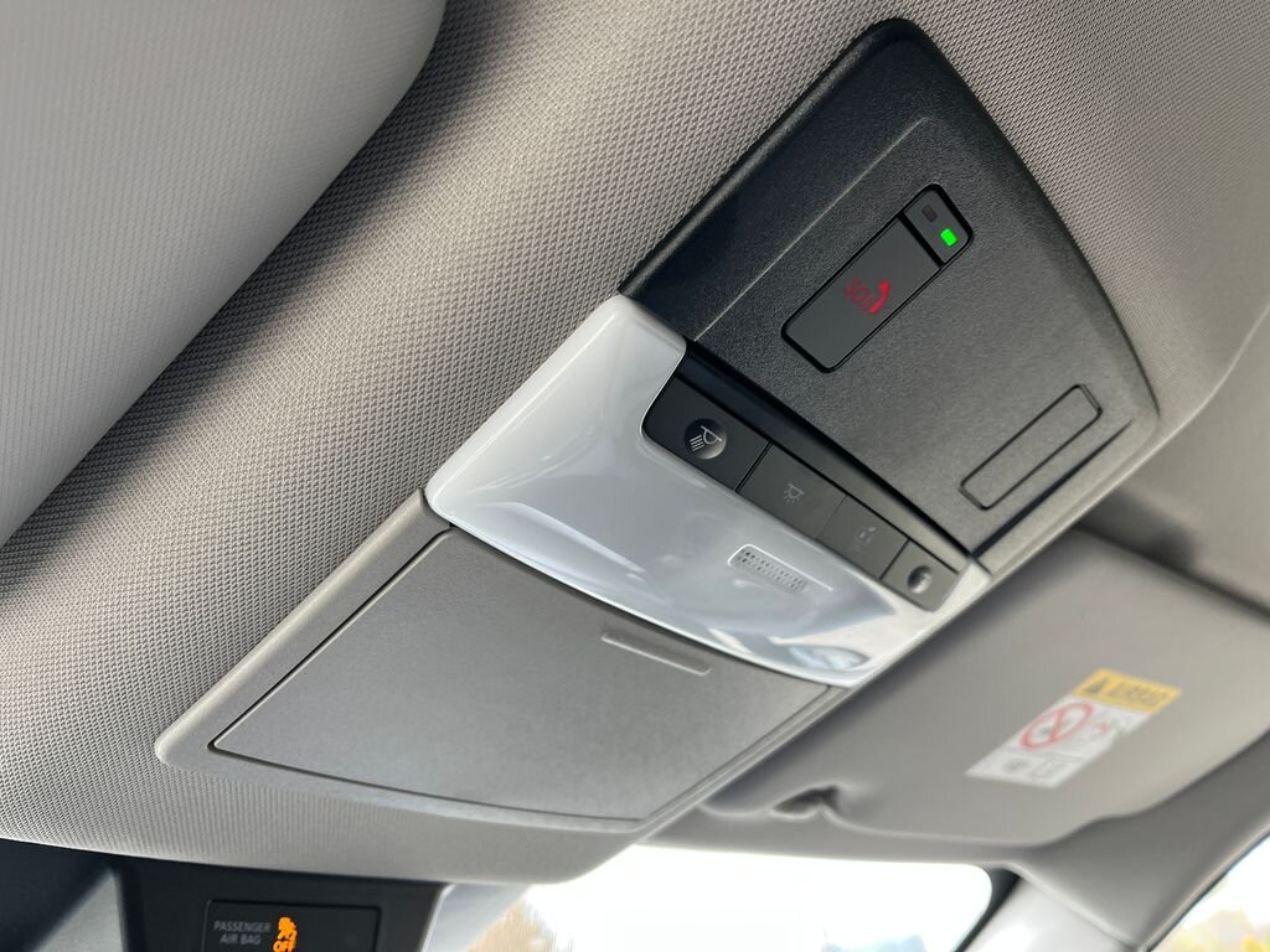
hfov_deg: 67.3
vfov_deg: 53.1
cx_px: 635
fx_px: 954
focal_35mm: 26
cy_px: 476
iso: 125
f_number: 1.6
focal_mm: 5.1
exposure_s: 1/105
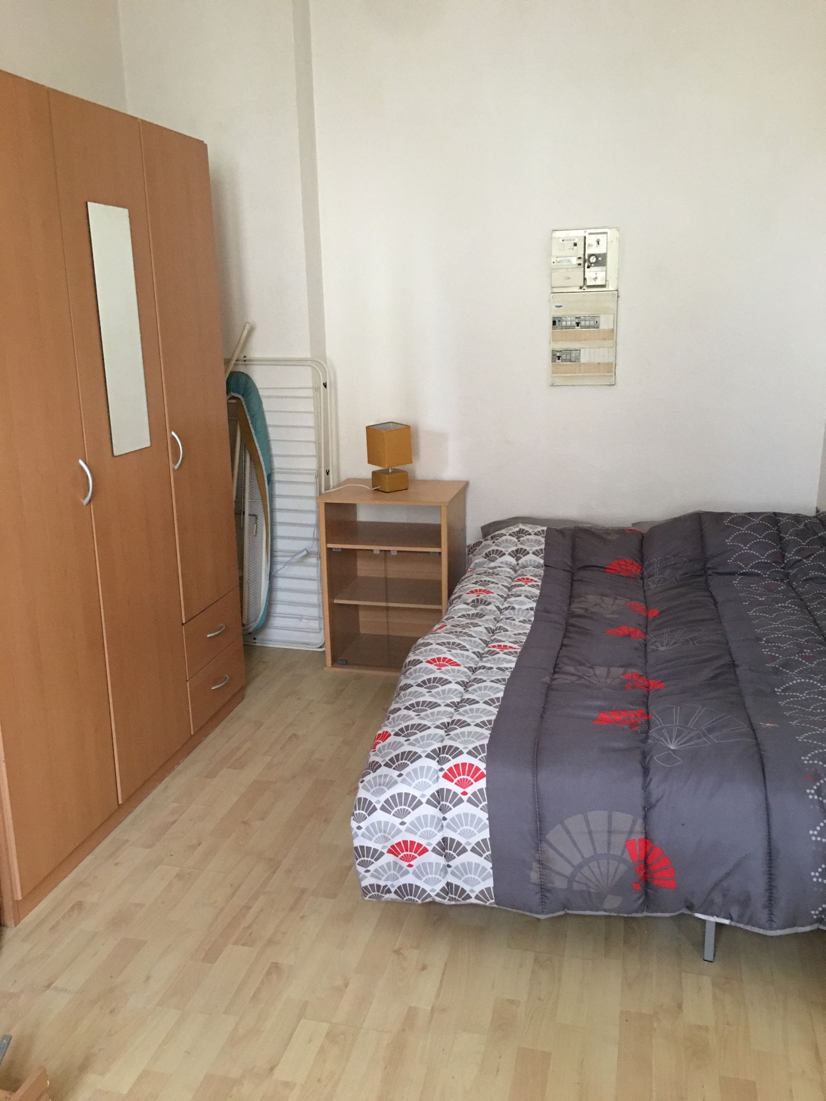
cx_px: 413
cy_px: 550
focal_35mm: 29
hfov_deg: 48.2
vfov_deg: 61.7
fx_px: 923
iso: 160
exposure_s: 1/8
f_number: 2.2
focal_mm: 4.15
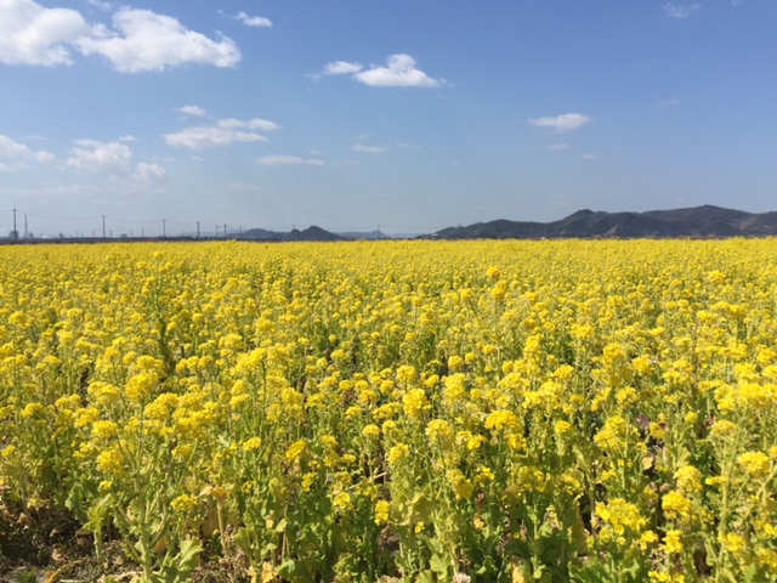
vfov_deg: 48.2
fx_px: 651
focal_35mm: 29
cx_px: 388
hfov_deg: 61.7
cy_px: 292
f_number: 2.2
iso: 32
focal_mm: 4.15
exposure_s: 1/3049
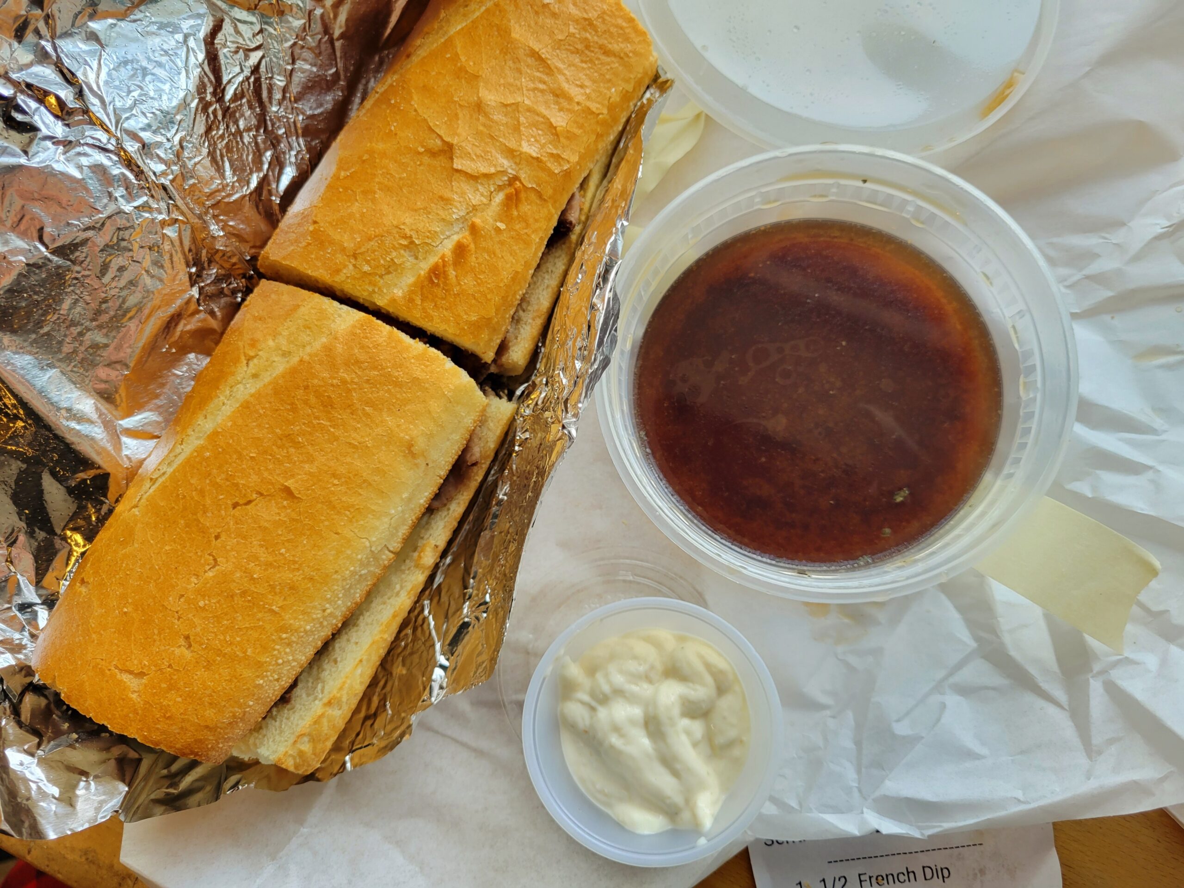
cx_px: 592
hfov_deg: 67.3
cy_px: 444
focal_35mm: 26
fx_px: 889
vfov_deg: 53.1
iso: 80
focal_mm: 5.4
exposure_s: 1/120
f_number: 1.8
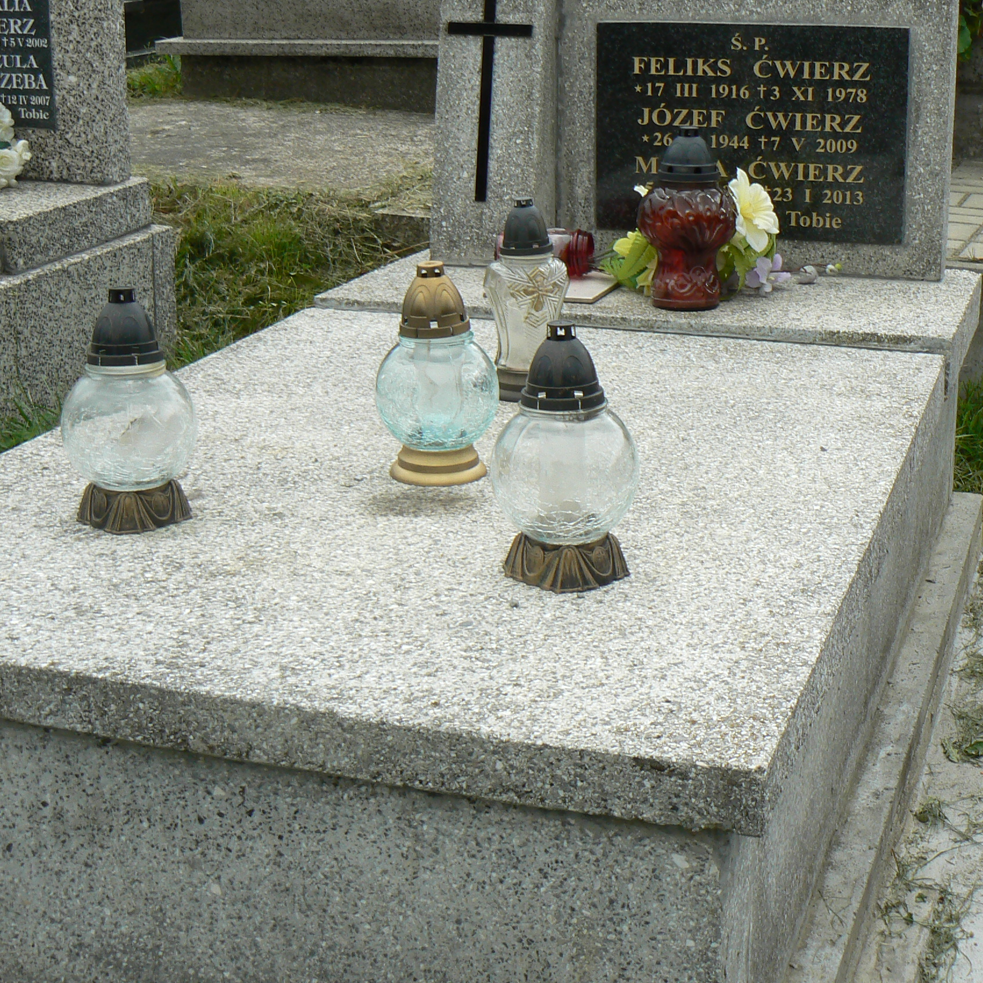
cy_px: 371
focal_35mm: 53
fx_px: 1703
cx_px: 567
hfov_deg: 32.1
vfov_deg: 32.1
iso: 80
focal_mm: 6
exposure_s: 1/125
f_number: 5.6
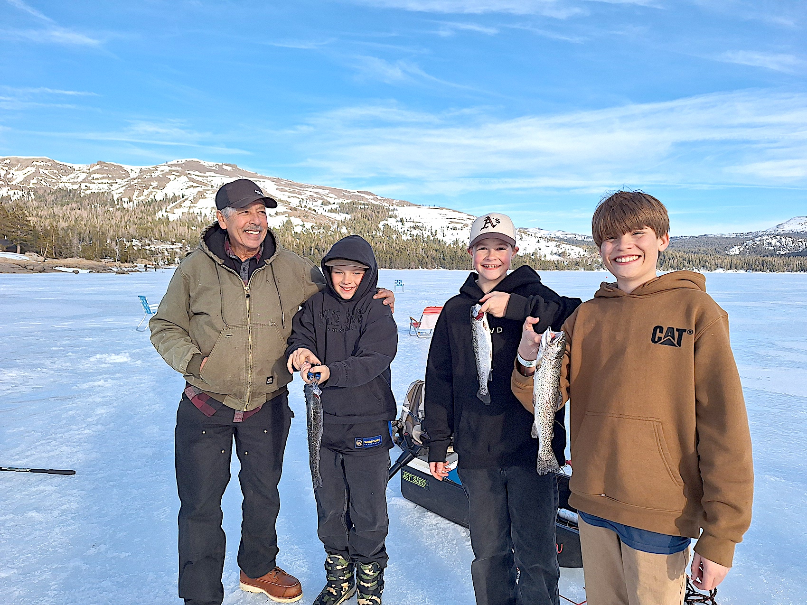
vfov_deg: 58.9
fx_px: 536
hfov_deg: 73.9
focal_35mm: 23
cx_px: 404
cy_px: 302
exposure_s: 1/1802
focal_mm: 5.54
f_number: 1.8
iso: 40
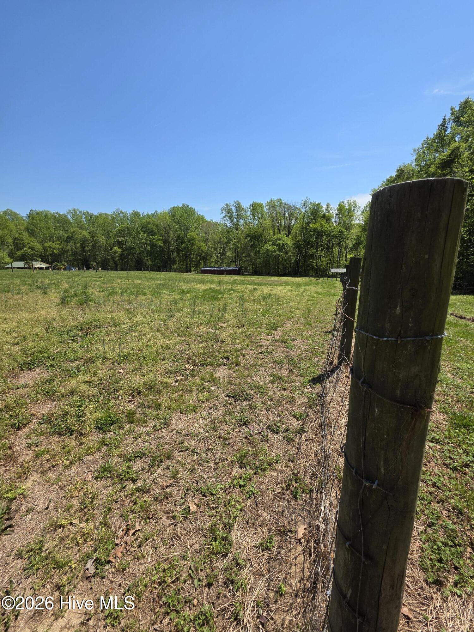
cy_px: 316
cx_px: 237
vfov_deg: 106.2
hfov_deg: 89.9
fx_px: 237
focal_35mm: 13
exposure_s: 1/2352
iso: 40
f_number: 1.9
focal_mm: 2.2
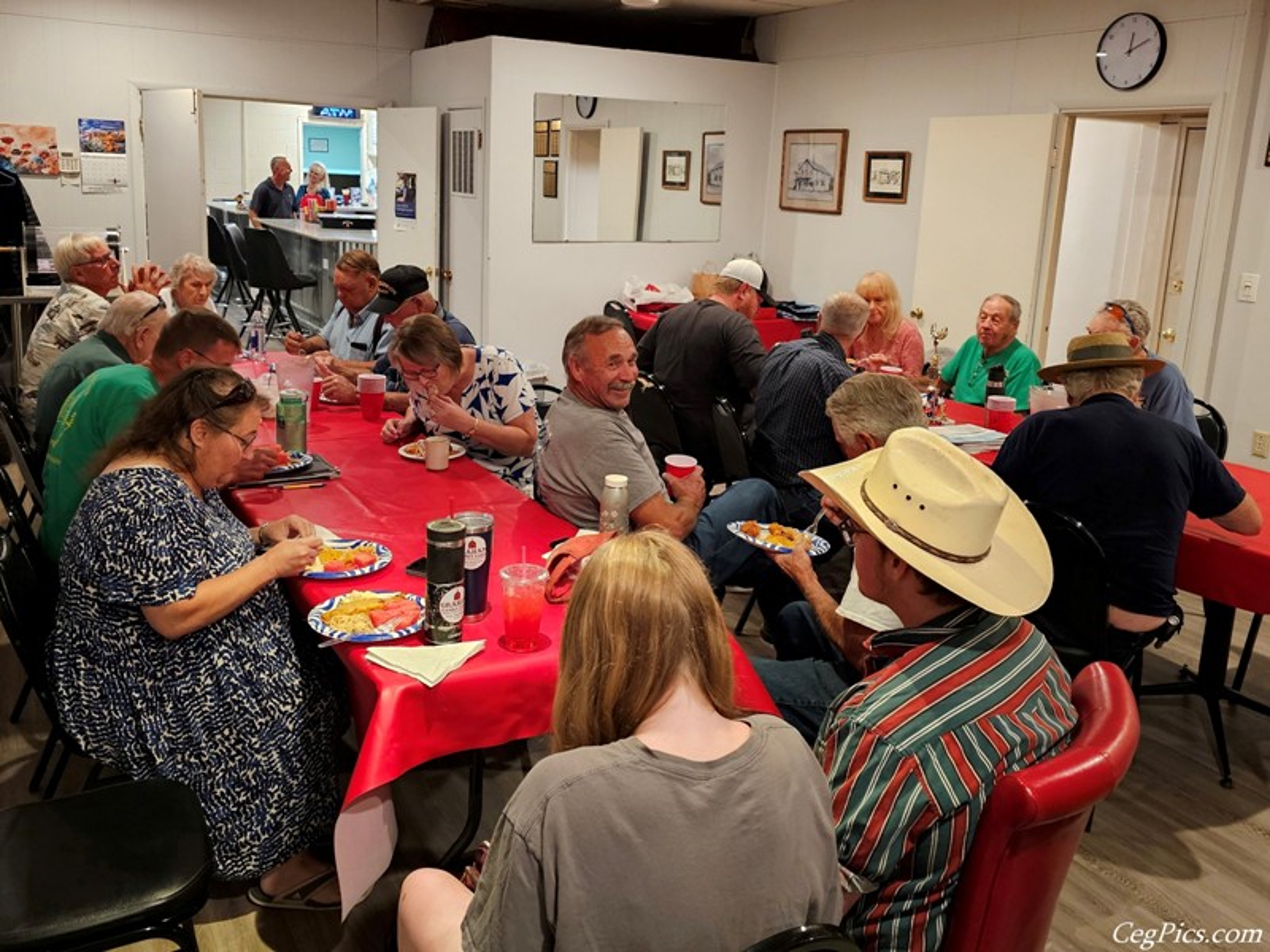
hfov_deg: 73.9
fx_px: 844
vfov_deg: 58.9
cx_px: 635
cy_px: 476
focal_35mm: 23
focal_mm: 6.3
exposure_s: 1/40
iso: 640
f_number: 1.7
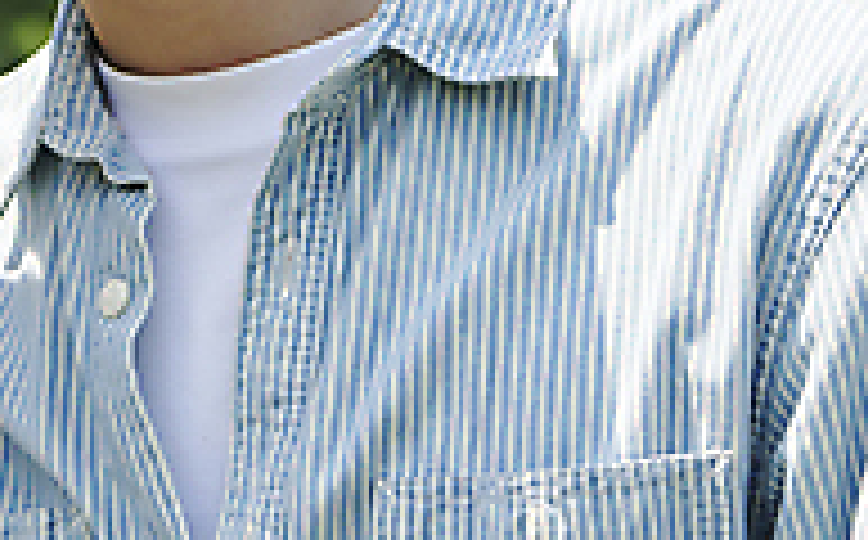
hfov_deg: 8.9
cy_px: -94
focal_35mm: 235
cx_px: -7
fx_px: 5551
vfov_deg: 5.5
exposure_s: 1/500
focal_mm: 62
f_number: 5
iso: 160
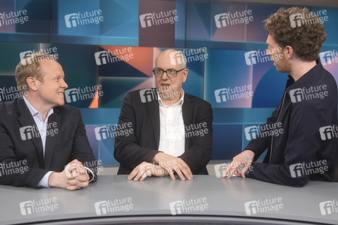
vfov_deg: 29.8
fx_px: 422
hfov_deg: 43.6
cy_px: 112
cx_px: 169
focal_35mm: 45
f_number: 2.2
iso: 640
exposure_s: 1/160
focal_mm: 30
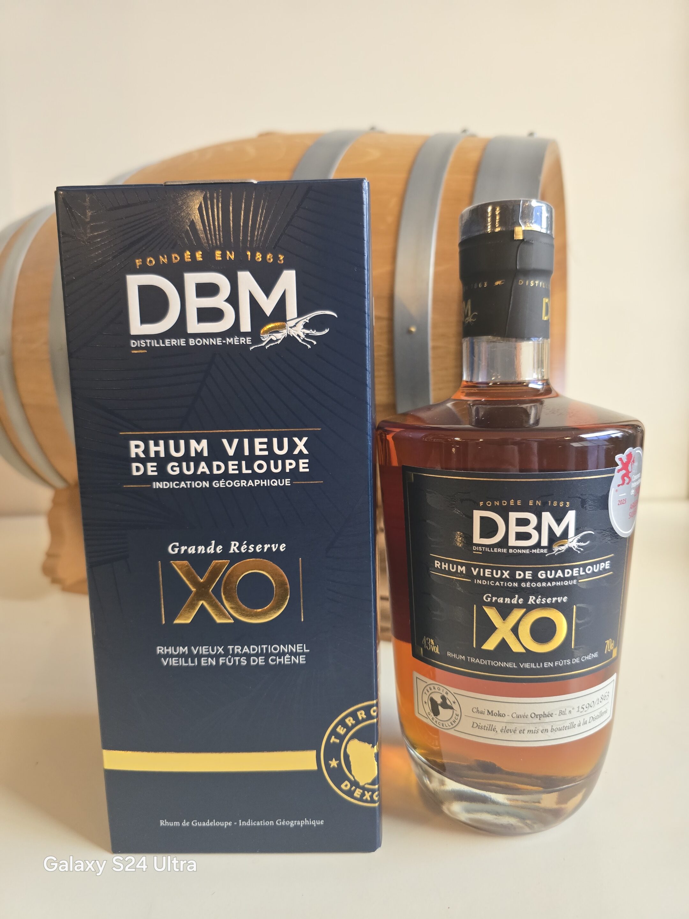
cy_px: 460
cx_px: 344
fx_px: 610
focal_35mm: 23
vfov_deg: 73.9
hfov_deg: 58.9
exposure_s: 1/100
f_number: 1.7
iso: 640
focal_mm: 6.3
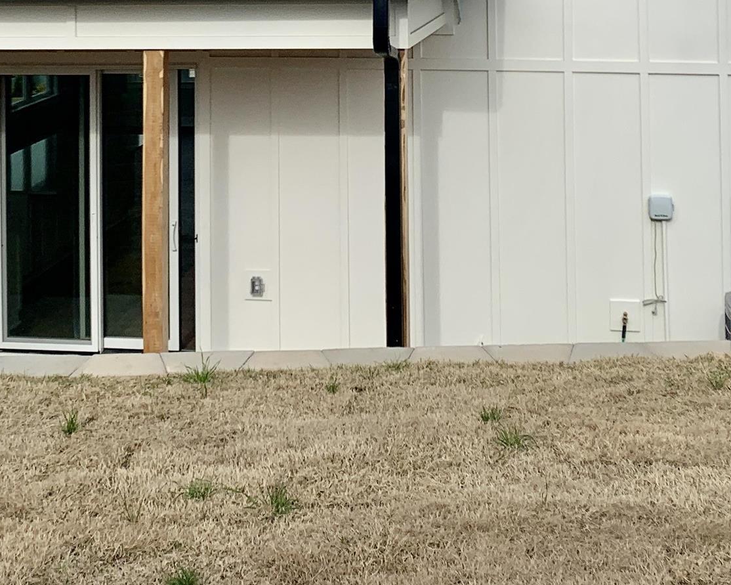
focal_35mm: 70
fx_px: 1514
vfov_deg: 20.2
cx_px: 435
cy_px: -158
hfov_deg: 27.1
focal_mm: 4.25
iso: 25
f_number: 1.8
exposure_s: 1/2421
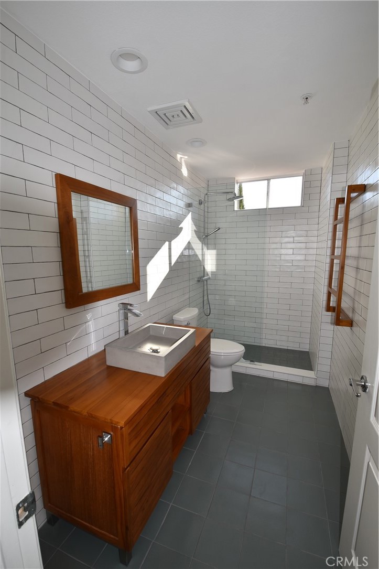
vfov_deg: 100.4
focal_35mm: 15
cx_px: 190
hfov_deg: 77.3
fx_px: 237
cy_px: 284
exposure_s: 1/60
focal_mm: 10
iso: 100
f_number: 8
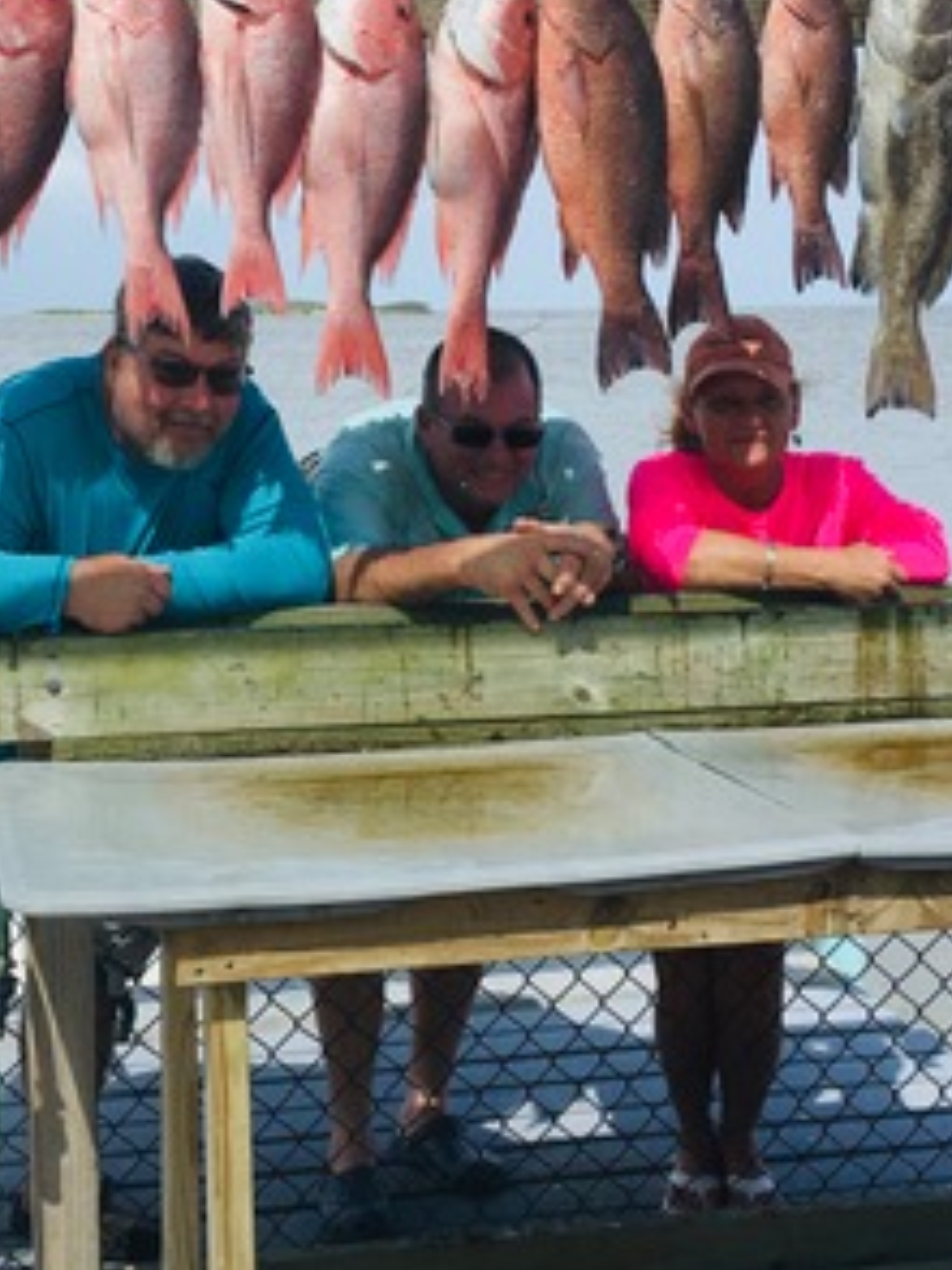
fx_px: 2312
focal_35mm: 63
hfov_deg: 23.3
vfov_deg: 30.7
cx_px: 414
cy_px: 564
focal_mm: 4.15
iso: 25
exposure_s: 1/2481
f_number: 2.2
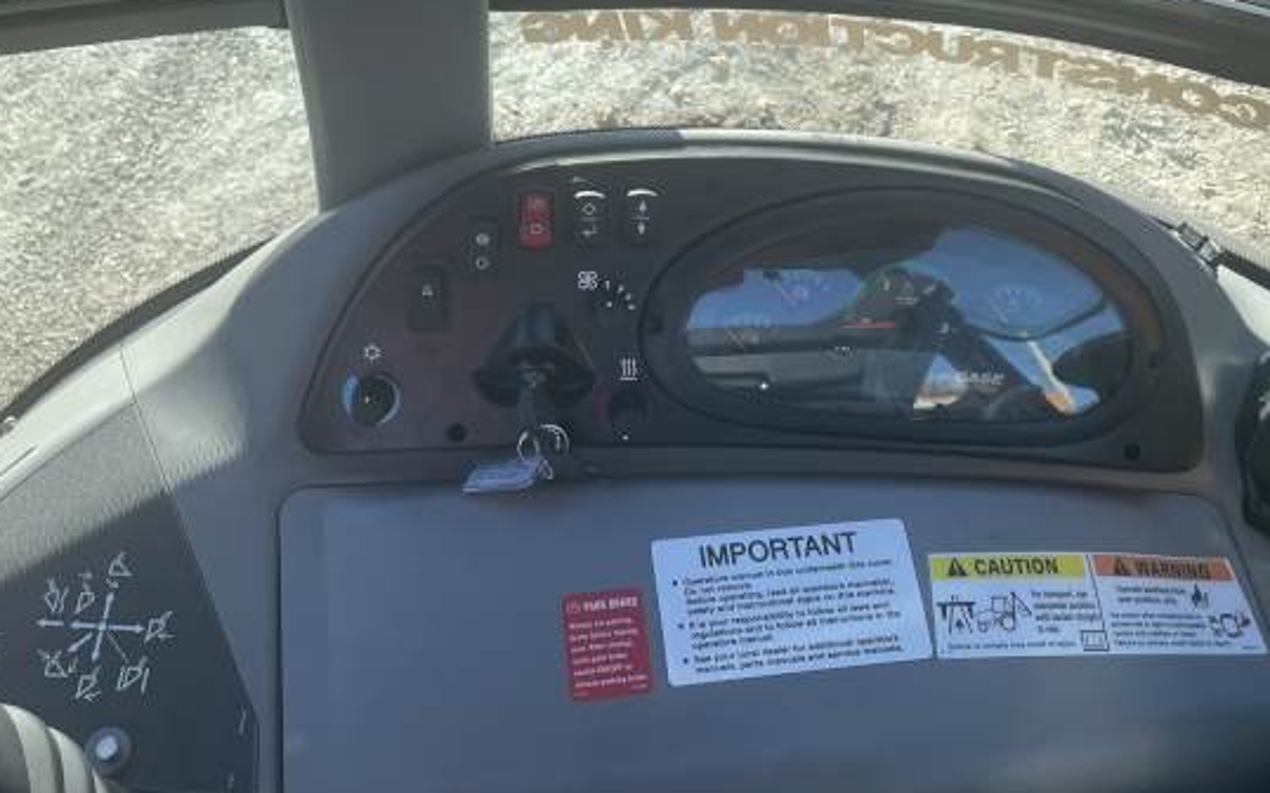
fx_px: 1419
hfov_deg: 48.2
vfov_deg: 30.9
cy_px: 243
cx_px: 630
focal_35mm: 41
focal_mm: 4.2
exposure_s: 1/764
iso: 32
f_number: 1.6
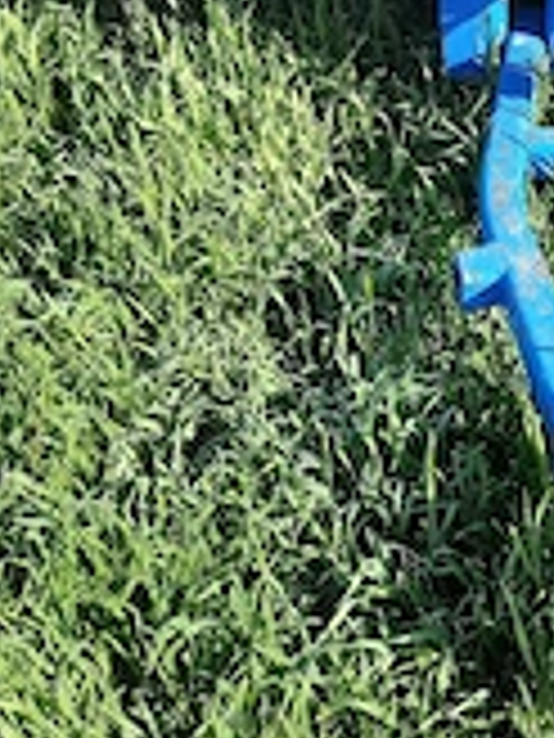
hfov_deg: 22.2
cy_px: -9
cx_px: 662
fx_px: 1302
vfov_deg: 29.5
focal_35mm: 61
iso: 32
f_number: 2
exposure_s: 1/455
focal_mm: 4.6
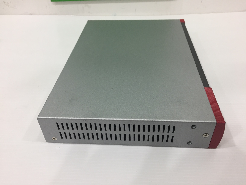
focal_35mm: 29
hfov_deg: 61.7
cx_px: 123
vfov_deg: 48.2
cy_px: 92
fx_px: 206
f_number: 2.2
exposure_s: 1/33
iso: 64
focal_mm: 4.15
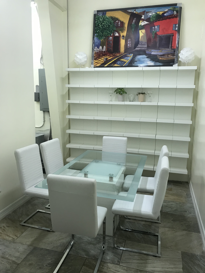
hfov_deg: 49.7
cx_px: 102
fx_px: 221
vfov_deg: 63.4
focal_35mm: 28
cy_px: 136
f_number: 1.8
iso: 25
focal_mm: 3.99
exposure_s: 1/40
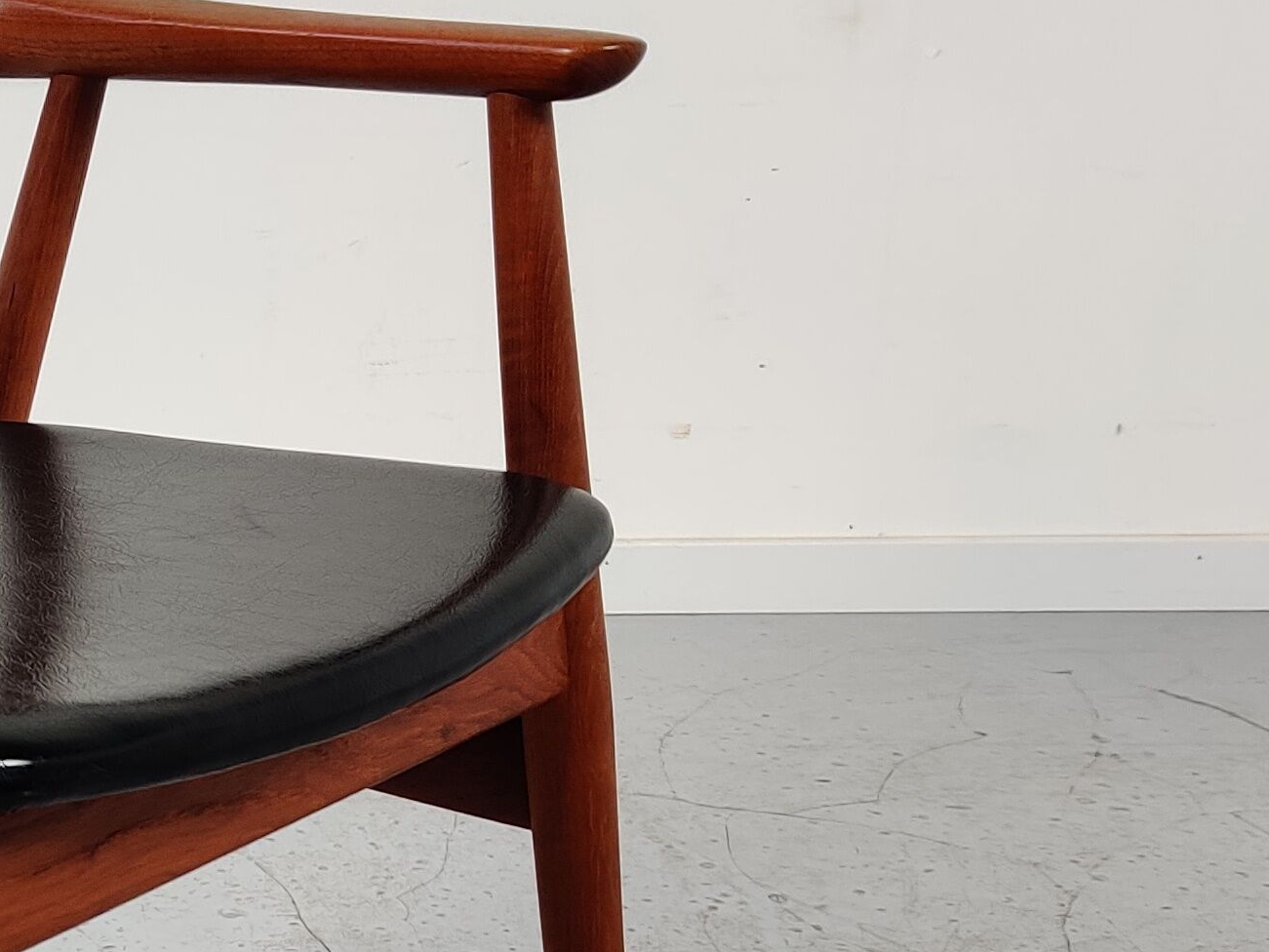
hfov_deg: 22.0
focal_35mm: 83
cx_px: -190
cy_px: 770
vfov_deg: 17.6
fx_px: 3043
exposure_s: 1/100
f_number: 1.65
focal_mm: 4.75
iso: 160
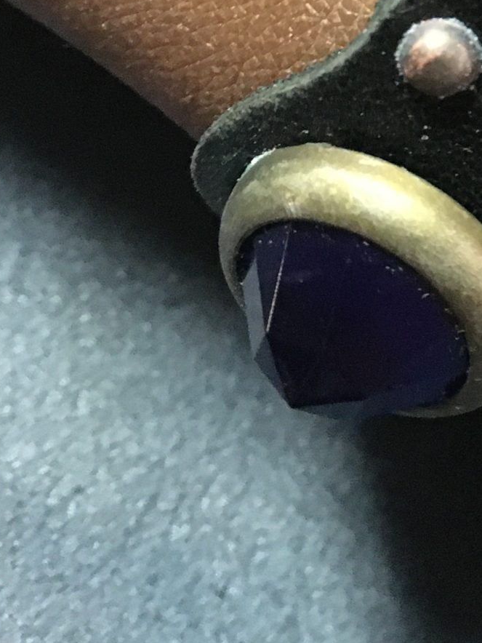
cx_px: 675
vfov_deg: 21.1
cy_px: -193
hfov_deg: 16.3
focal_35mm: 84
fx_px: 1560
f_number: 2.2
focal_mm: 4.15
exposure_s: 1/17
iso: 320
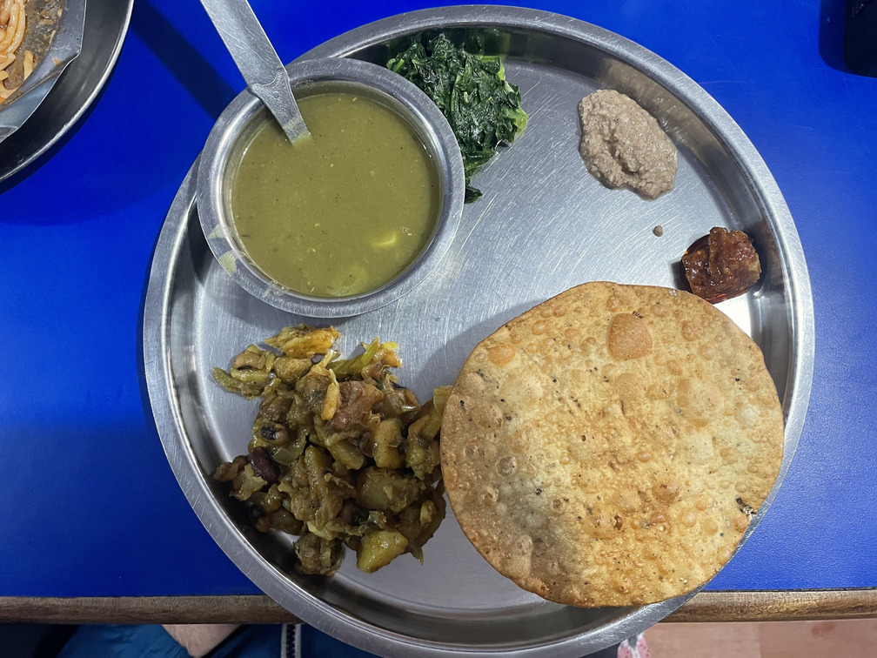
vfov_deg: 53.1
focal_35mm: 26
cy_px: 329
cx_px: 438
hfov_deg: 67.3
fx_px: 659
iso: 500
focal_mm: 4.2
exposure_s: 1/60
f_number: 1.6
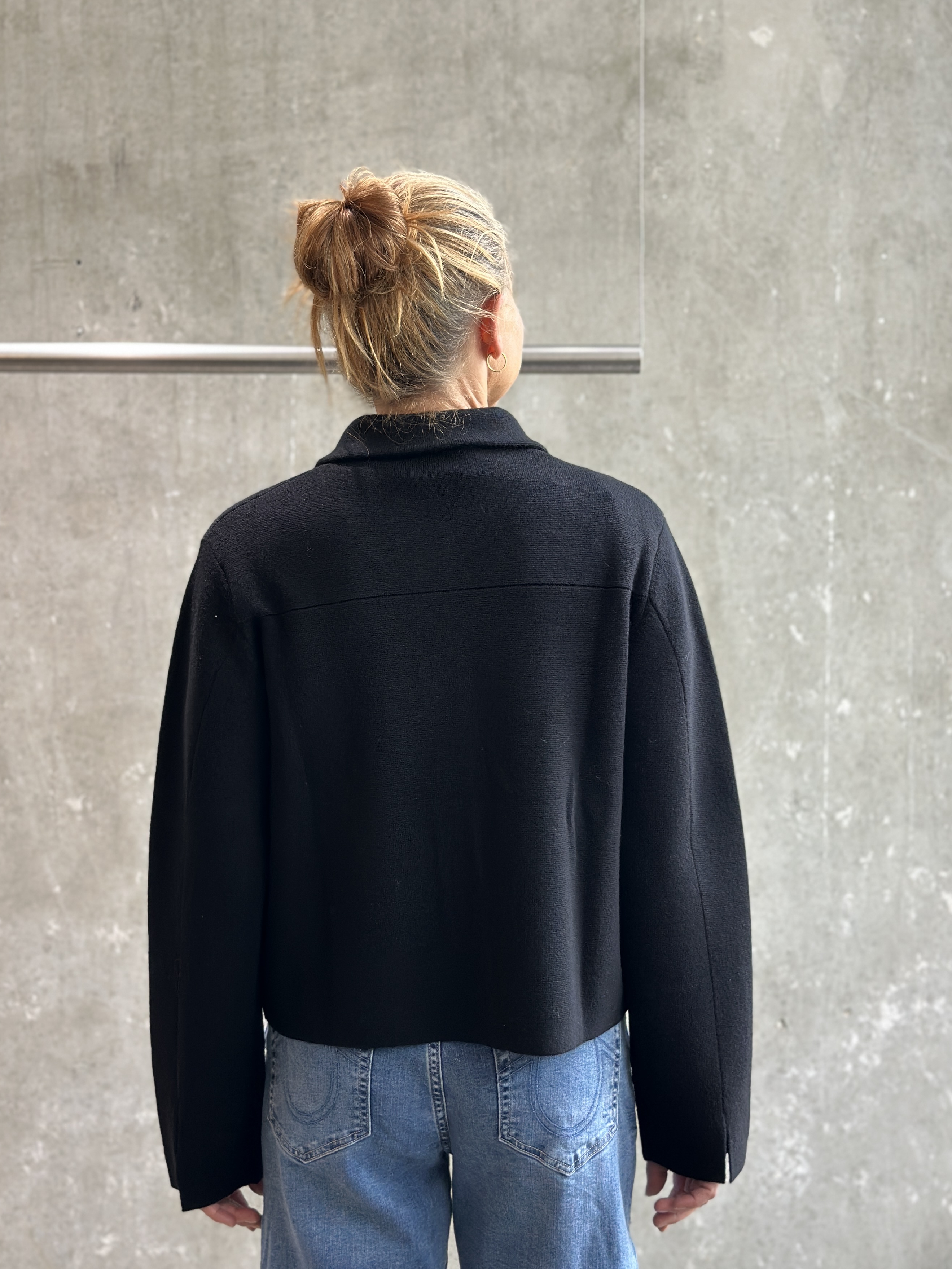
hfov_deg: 26.6
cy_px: 608
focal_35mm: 55
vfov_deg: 34.9
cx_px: 448
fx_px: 2017
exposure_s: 1/111
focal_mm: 6.86
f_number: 1.78
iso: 125
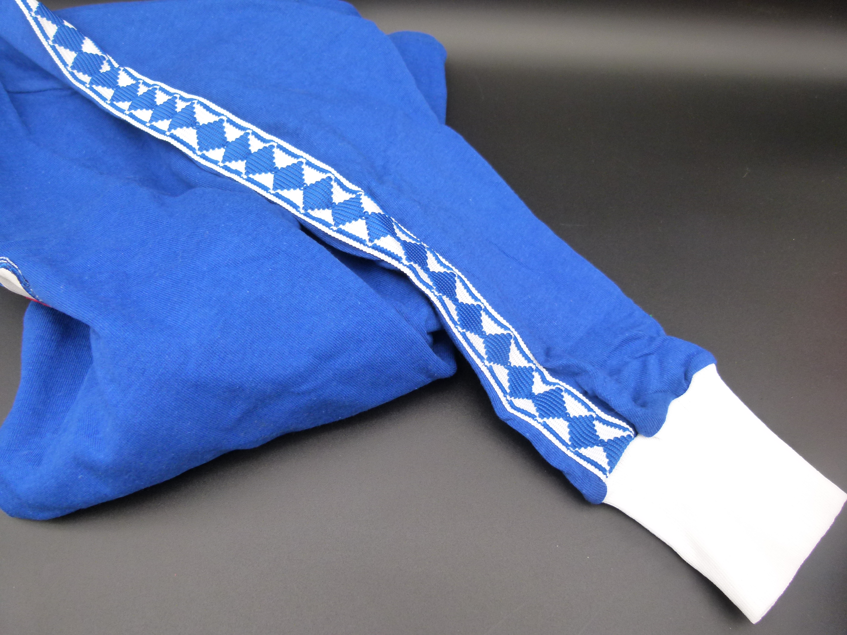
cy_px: 318
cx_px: 424
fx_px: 612
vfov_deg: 54.9
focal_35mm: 25
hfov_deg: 69.4
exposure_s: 1/80
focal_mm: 4.5
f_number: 2.8
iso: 160
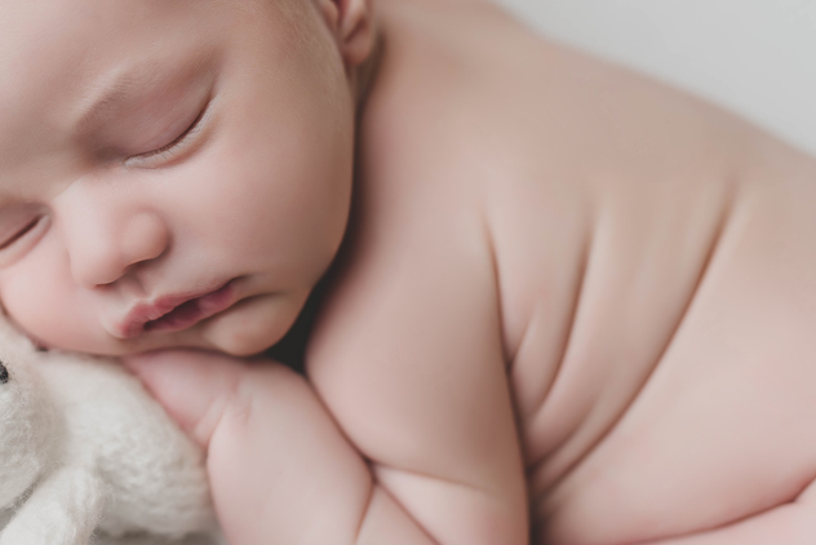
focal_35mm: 95
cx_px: 152
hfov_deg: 21.2
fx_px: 2154
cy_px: 158
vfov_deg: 14.4
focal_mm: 50
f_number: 2.5
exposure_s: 1/160
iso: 100
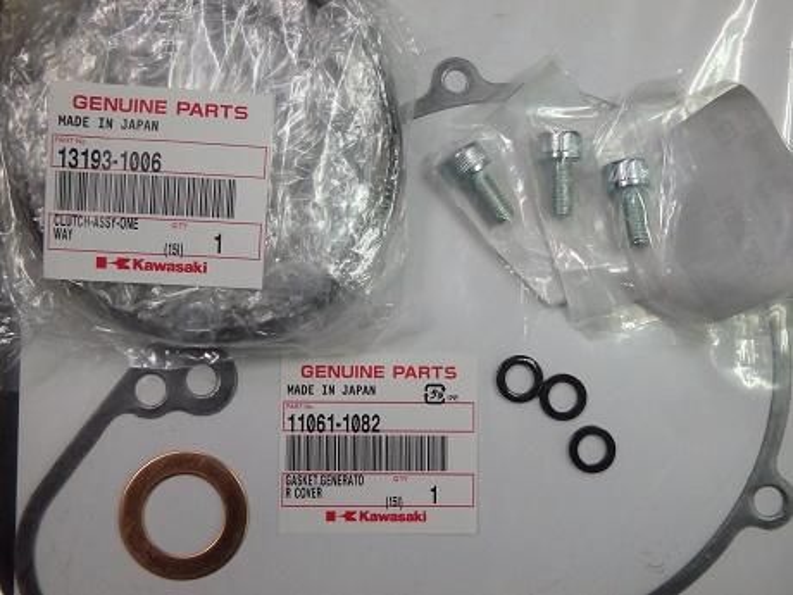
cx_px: 396
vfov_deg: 38.7
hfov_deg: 50.1
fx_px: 848
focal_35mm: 37
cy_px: 298
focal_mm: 6.6
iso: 800
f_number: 4.7
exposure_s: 1/80
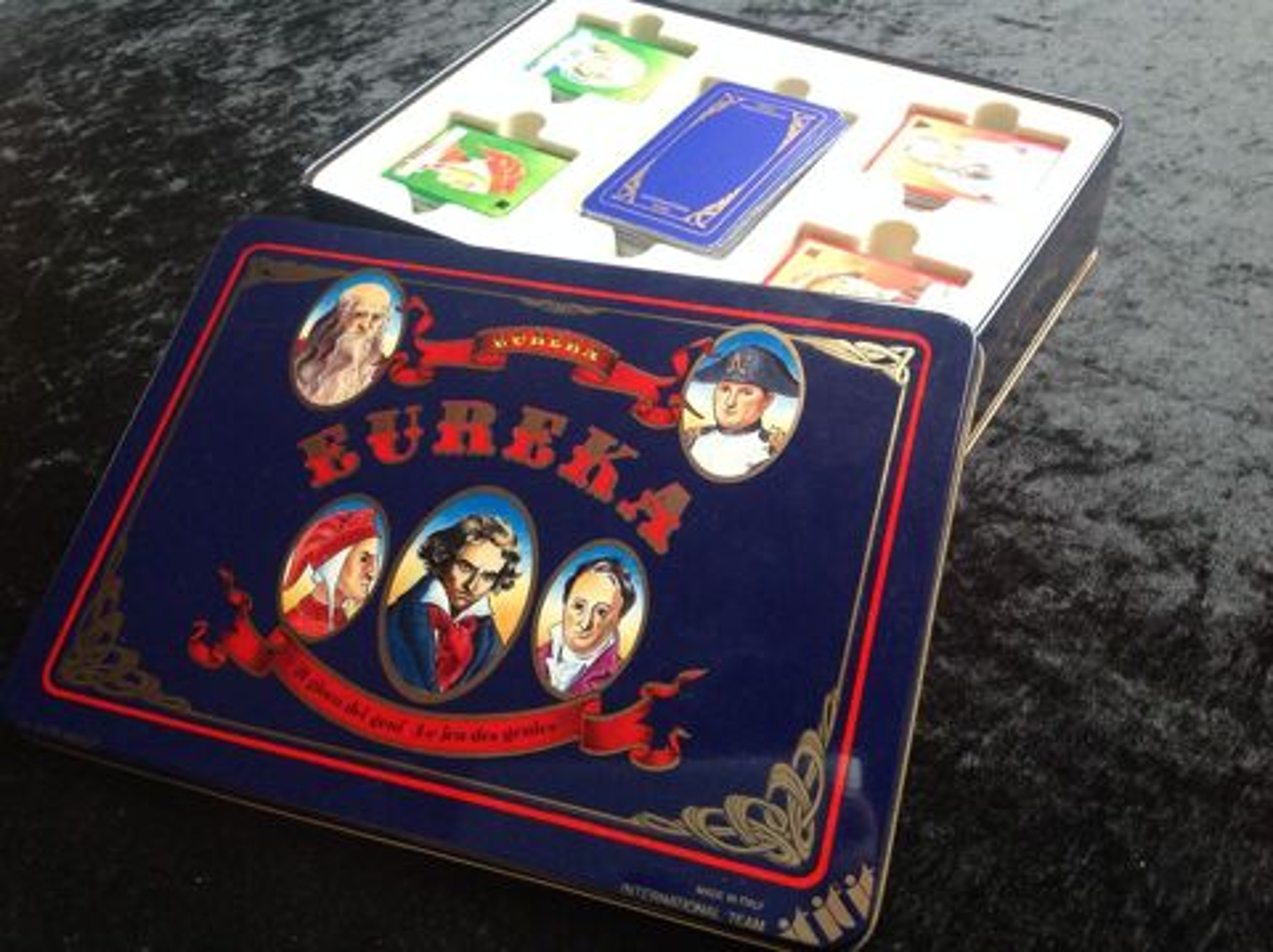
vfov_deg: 40.6
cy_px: 476
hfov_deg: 52.7
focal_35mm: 35
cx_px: 636
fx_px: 1286
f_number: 2.4
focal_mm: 4.28
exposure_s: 1/15
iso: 200
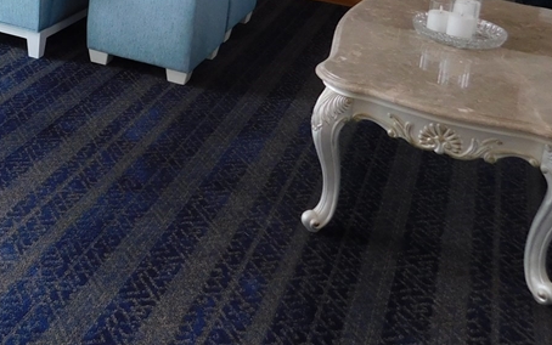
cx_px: 4
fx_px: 828
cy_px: -81
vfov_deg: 21.7
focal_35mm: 55
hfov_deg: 33.8
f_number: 3
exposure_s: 1/50
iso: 125
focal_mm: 4
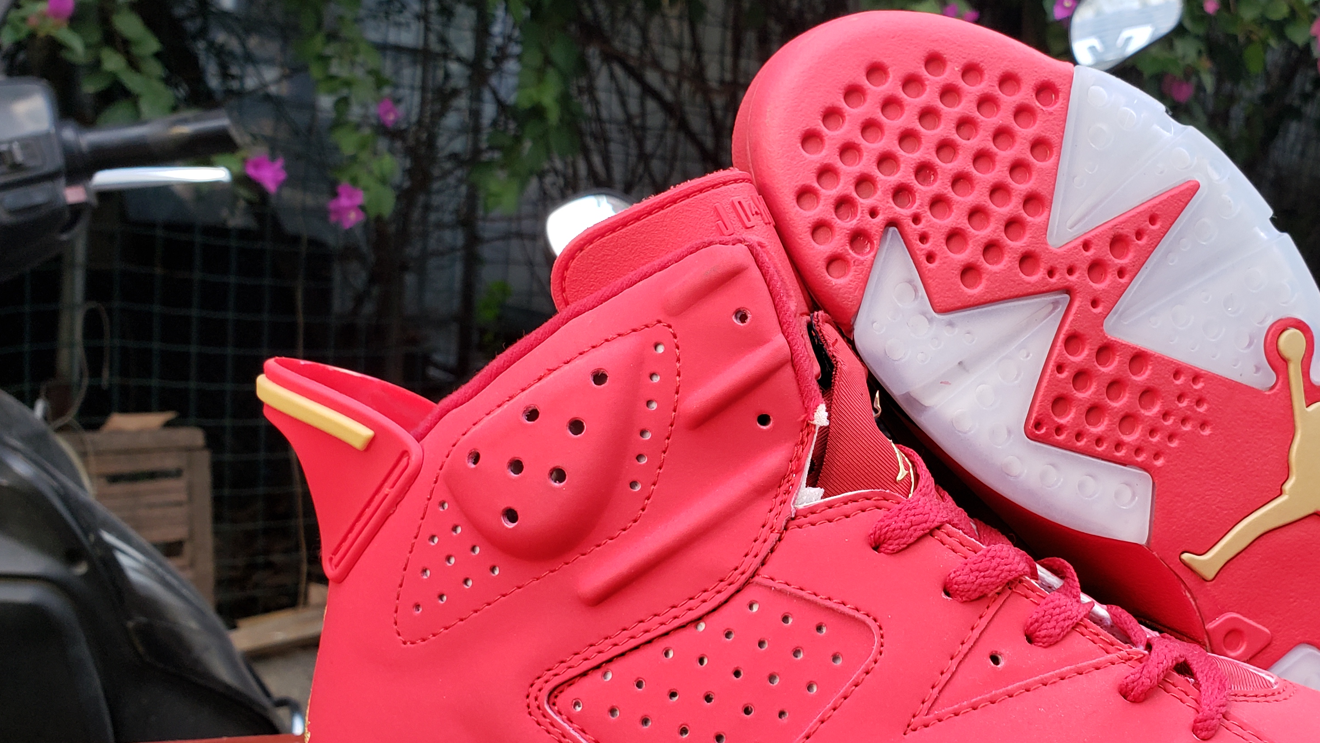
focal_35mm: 39
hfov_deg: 50.8
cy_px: 435
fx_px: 1365
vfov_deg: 30.4
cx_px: 862
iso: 80
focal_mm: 4.3
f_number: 2.4
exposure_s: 1/50
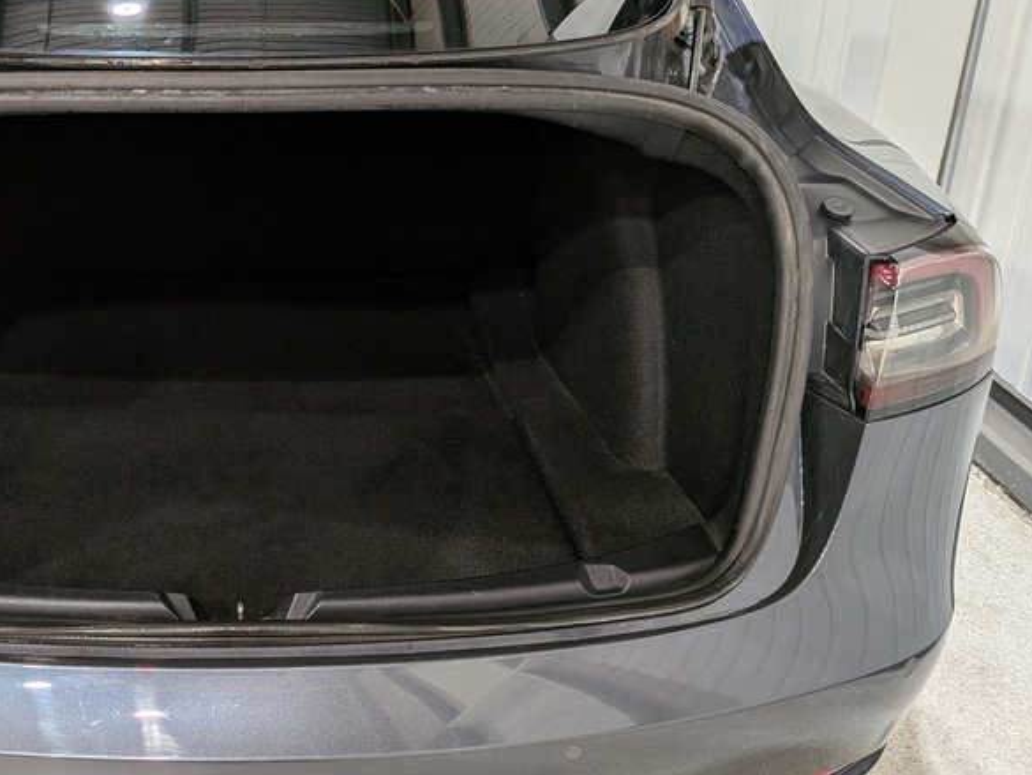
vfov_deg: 34.3
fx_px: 1252
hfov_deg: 42.9
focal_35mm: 42
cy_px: 353
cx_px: 221
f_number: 1.7
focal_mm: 4.53
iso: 28
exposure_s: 1/181
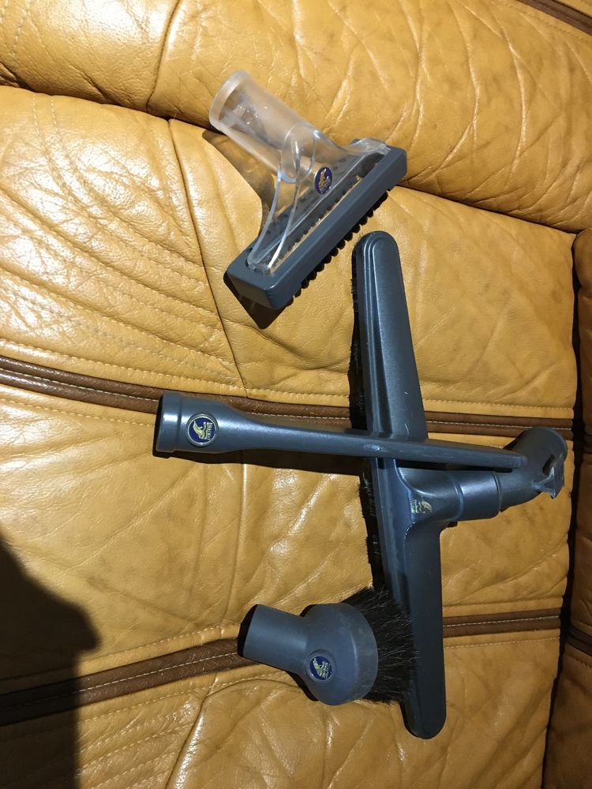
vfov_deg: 61.7
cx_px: 296
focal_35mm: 29
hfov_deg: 48.2
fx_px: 661
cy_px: 394
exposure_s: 1/17
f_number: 2.2
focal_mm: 4.15
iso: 250
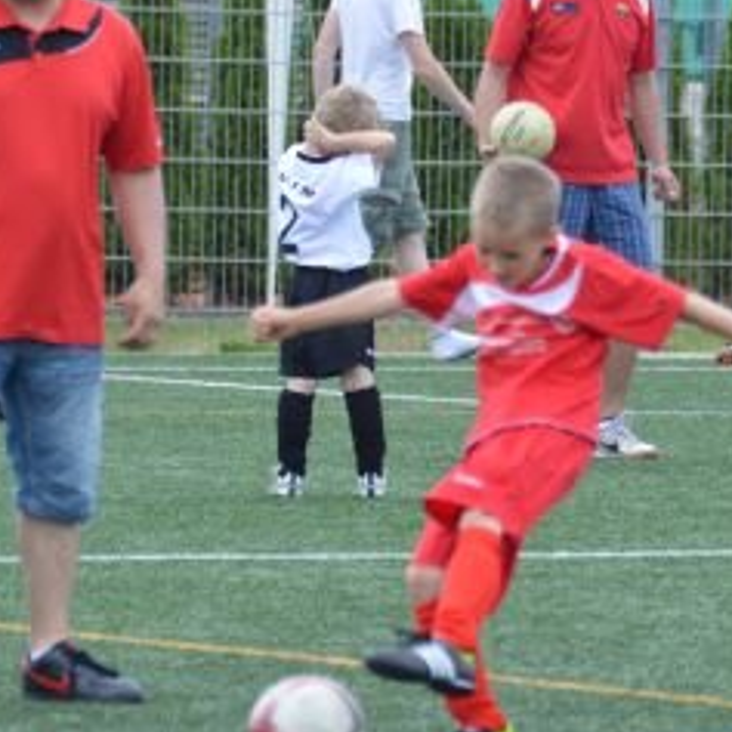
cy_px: 415
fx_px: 15431
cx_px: 414
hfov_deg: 2.7
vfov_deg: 2.7
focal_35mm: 645
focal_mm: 200
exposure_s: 1/800
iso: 400
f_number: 5.6
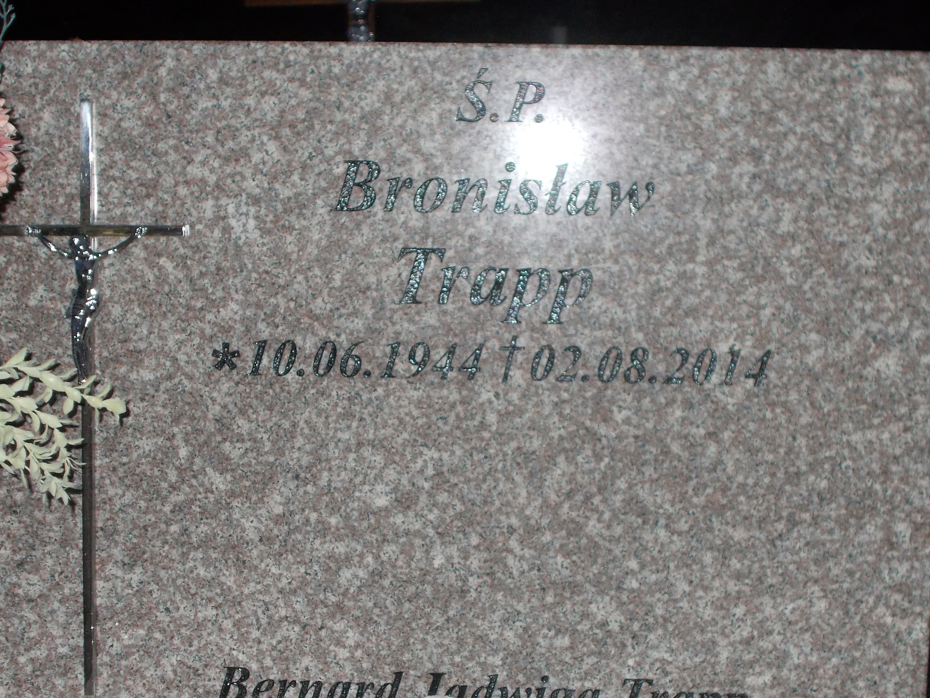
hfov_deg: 27.0
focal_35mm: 72
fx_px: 1934
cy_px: 475
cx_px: 495
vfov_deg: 20.4
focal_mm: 9
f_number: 4.5
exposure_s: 1/30
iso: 250
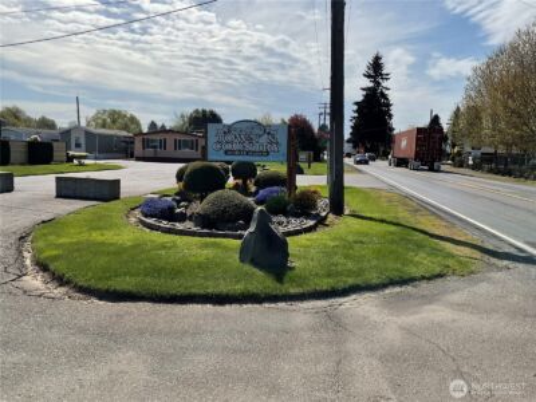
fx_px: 449
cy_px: 201
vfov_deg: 48.2
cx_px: 268
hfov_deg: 61.7
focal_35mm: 29
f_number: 1.8
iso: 16
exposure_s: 1/3322
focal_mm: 3
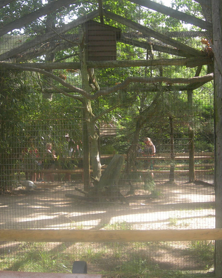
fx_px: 419
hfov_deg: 29.7
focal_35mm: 51
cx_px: 100
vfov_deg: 36.7
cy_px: 142
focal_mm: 7.8
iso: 50
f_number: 2.8
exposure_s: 1/97
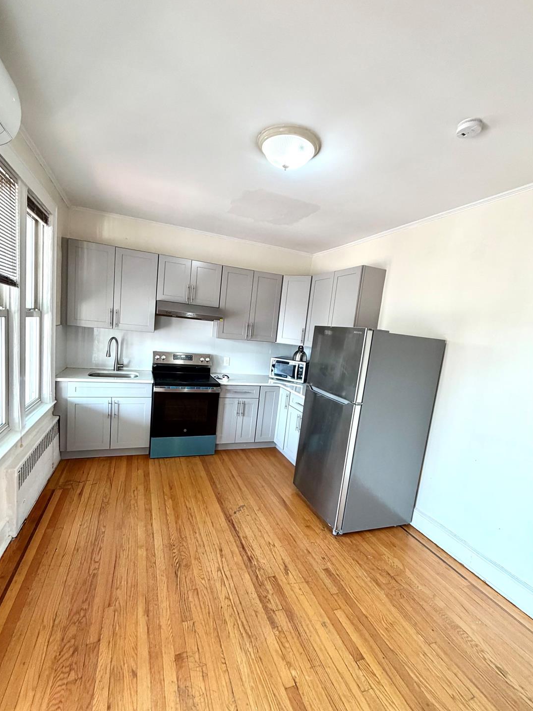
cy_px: 369
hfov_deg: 81.6
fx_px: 308
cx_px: 250
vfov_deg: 98.1
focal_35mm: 15
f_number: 2.2
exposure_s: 1/60
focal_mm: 2.22
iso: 200
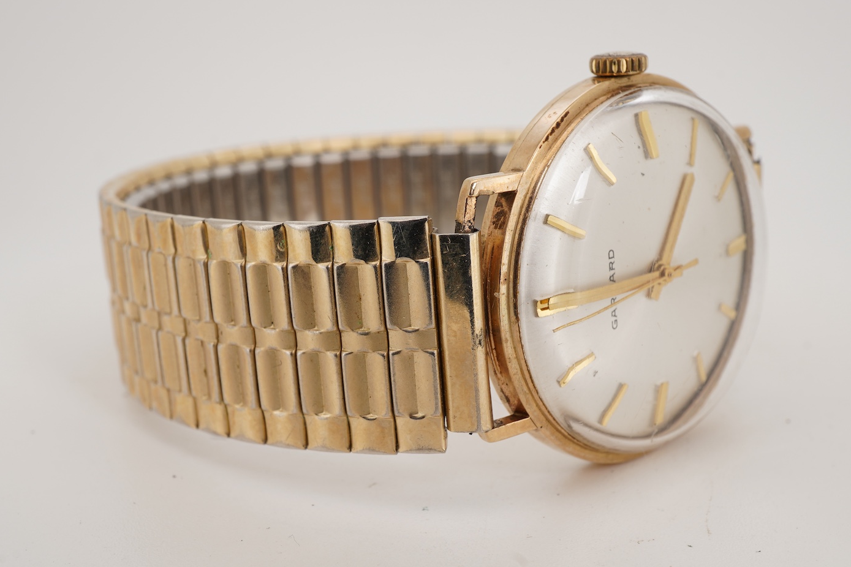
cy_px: 310
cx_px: 420
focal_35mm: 51
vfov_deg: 26.5
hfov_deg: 38.9
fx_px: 1205
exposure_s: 1/160
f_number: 22
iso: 160
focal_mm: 30
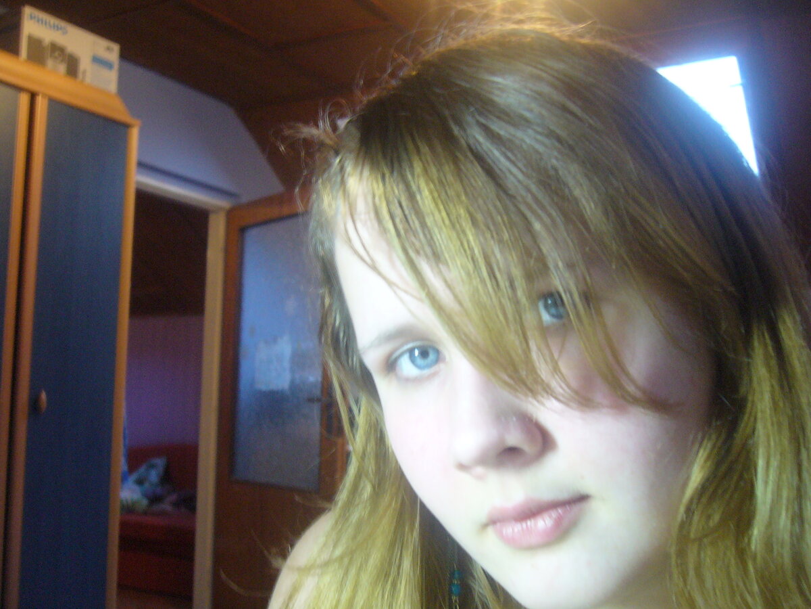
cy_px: 304
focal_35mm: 41
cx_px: 406
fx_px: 961
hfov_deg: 45.8
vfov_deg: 35.1
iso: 200
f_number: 3.1
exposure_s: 1/8
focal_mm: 6.8
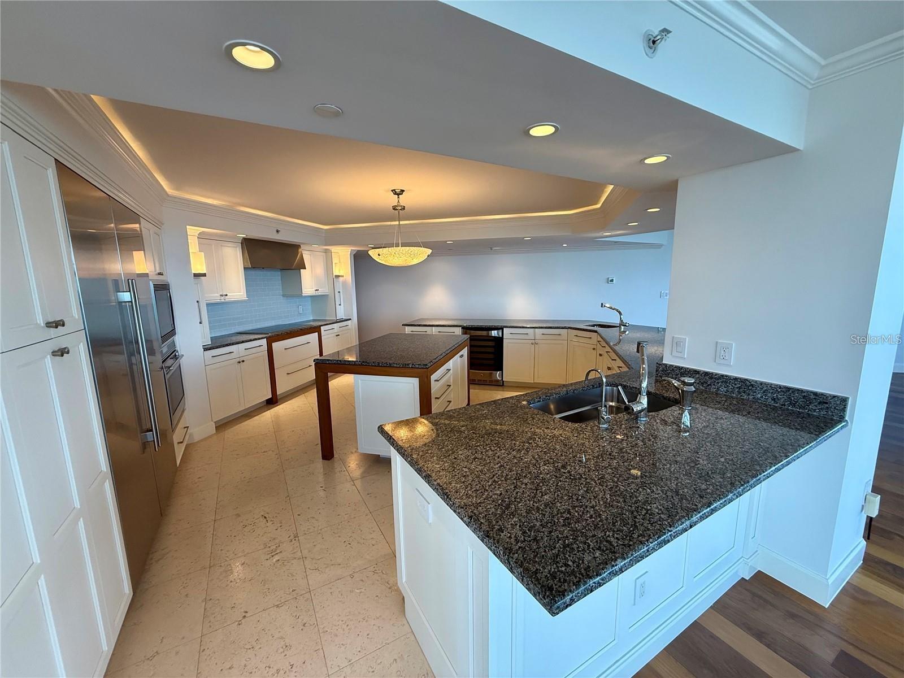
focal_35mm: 14
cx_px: 452
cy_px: 339
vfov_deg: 85.7
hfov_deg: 102.1
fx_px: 366
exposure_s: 1/120
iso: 125
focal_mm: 2.22
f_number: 2.2
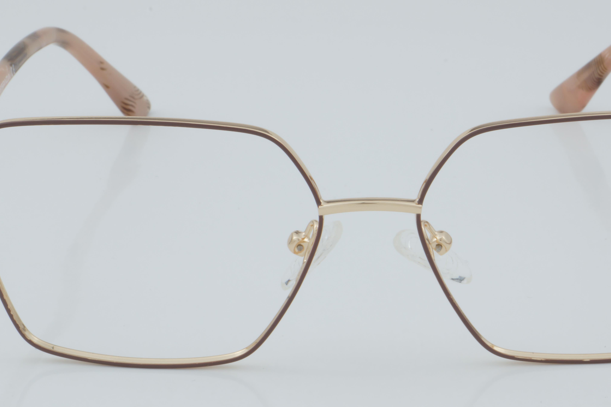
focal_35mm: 122
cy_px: 238
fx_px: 2066
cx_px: 368
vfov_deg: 11.3
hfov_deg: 16.8
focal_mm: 55
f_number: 32
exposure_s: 1/4
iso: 100
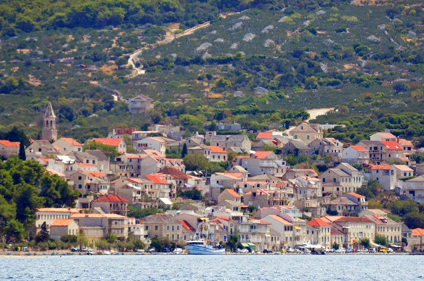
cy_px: 143
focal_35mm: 644
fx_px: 7569
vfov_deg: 2.1
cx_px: 244
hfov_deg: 3.2
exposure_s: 1/5000
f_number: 6.3
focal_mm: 300
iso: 2000
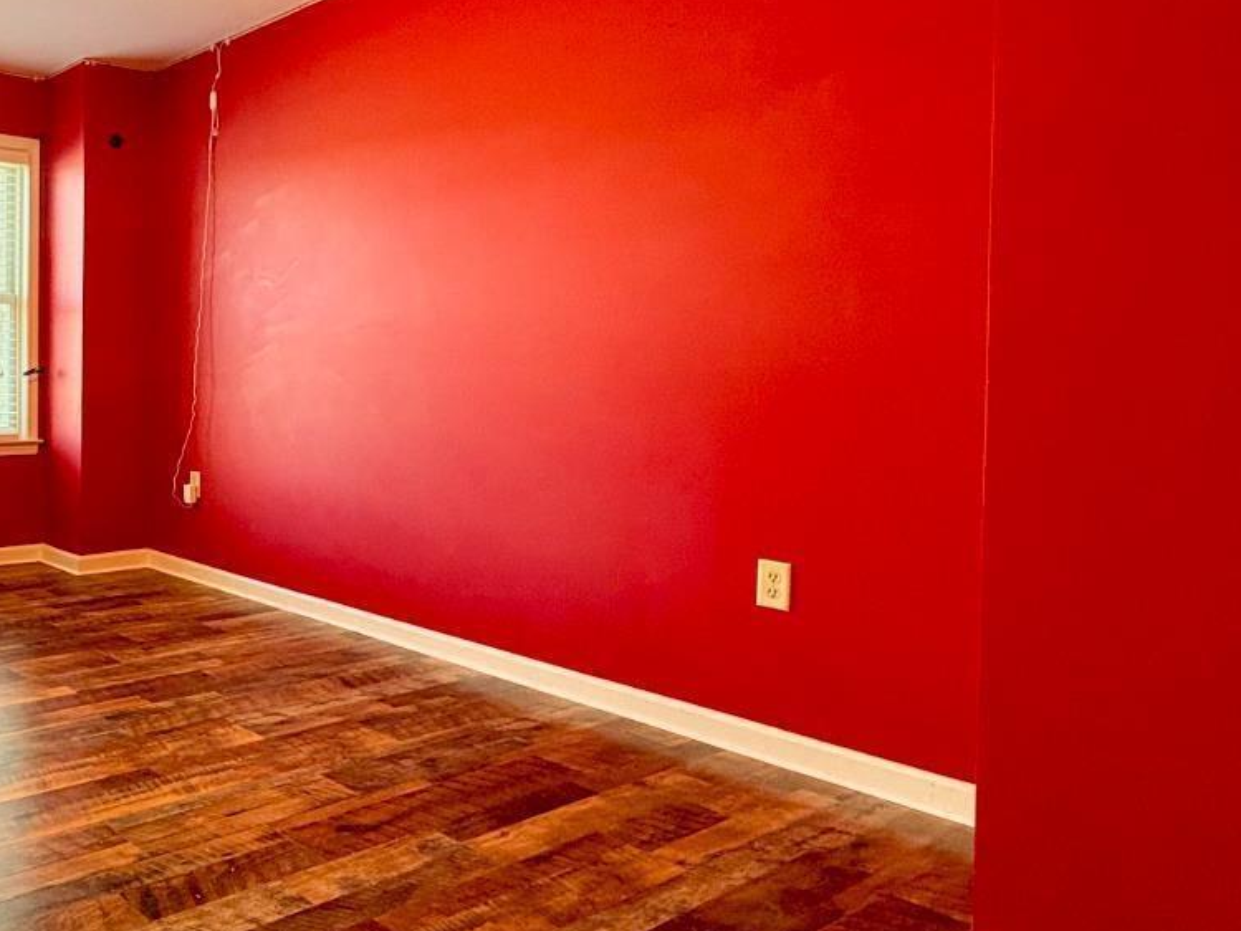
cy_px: 391
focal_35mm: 28
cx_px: 113
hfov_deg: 54.7
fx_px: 1004
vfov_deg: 49.6
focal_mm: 2.22
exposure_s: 1/60
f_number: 2.2
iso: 400
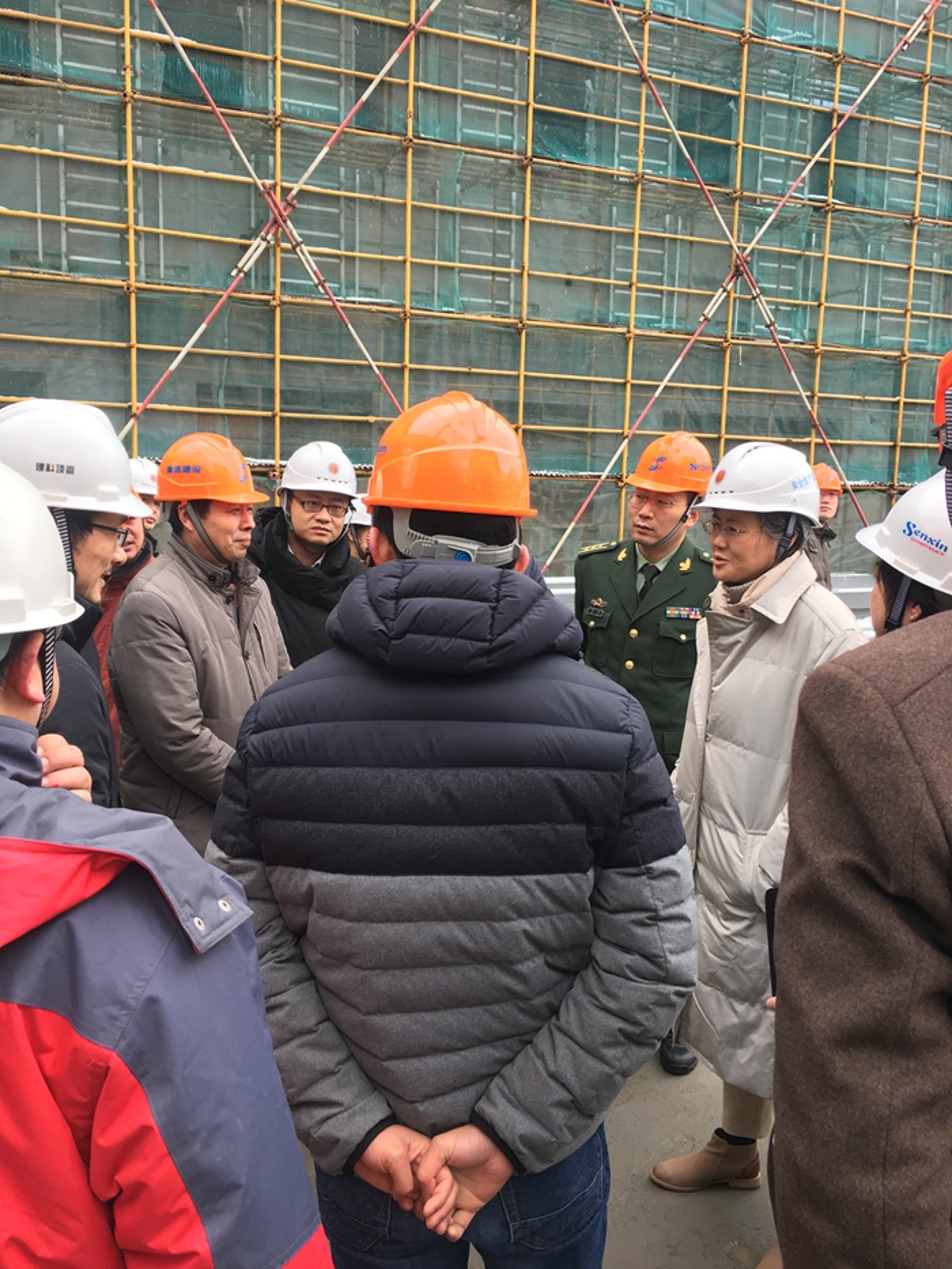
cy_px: 634
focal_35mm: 29
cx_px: 476
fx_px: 1063
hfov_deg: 48.2
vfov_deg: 61.7
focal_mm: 4.15
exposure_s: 1/100
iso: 32
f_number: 2.2
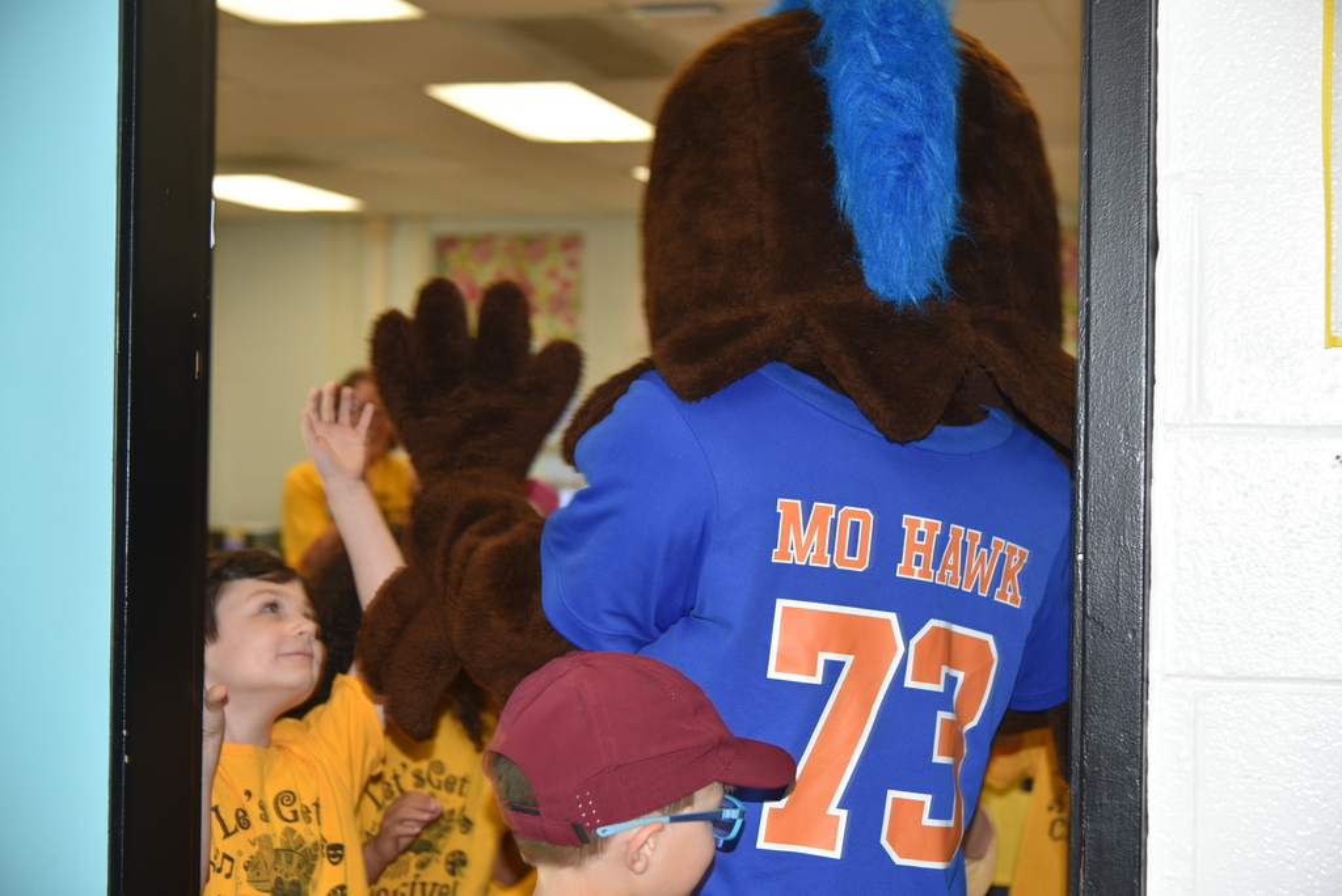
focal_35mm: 62
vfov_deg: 21.9
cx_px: 671
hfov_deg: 32.4
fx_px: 2312
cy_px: 448
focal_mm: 62
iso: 160
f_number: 4
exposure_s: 1/60
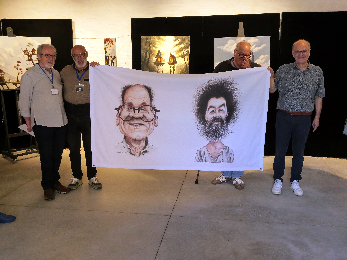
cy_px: 130
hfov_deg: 53.9
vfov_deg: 41.8
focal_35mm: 34
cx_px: 174
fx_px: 341
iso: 2500
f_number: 7.1
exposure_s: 1/100
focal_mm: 17
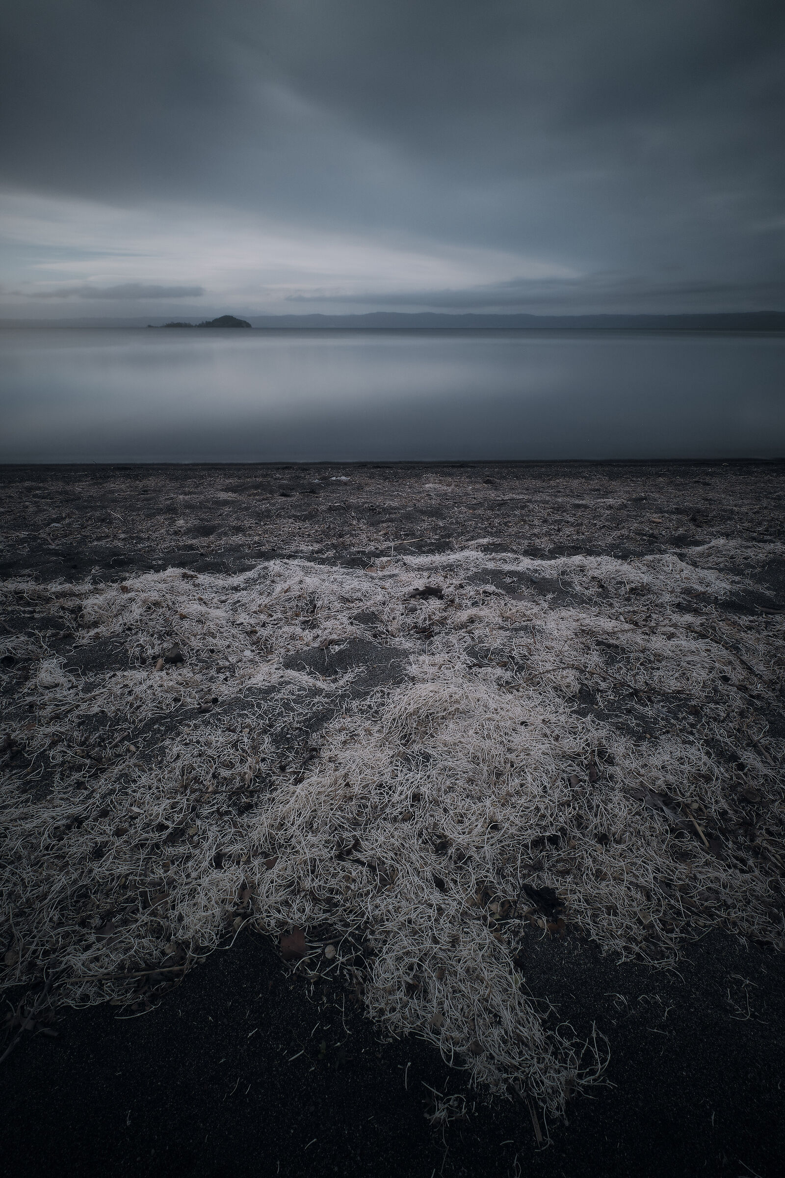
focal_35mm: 15
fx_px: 491
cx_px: 392
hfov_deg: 77.3
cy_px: 589
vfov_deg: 100.4
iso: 200
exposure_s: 40
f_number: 16
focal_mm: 10
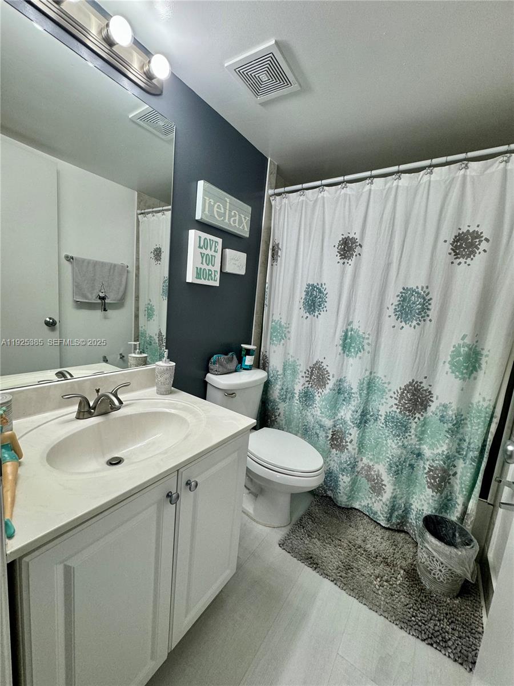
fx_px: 277
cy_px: 343
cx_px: 257
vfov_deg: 102.1
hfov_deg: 85.7
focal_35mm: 14
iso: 160
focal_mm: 2.22
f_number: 2.2
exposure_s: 1/120
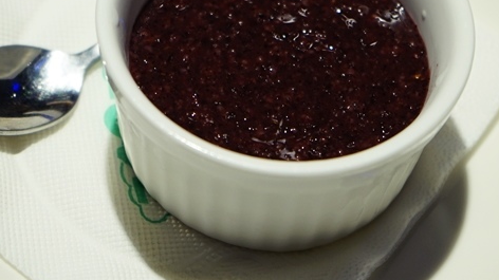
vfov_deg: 10.1
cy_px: 63
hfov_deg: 18.0
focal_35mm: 119
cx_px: 270
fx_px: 1574
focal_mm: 67
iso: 400
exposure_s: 1/80
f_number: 5.6
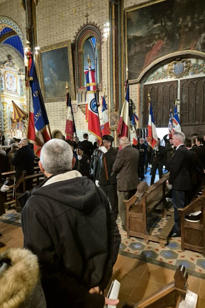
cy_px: 149
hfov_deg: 51.3
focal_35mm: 25
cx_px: 107
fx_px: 214
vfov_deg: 71.5
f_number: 1.8
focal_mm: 5.4
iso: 2000
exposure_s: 1/100
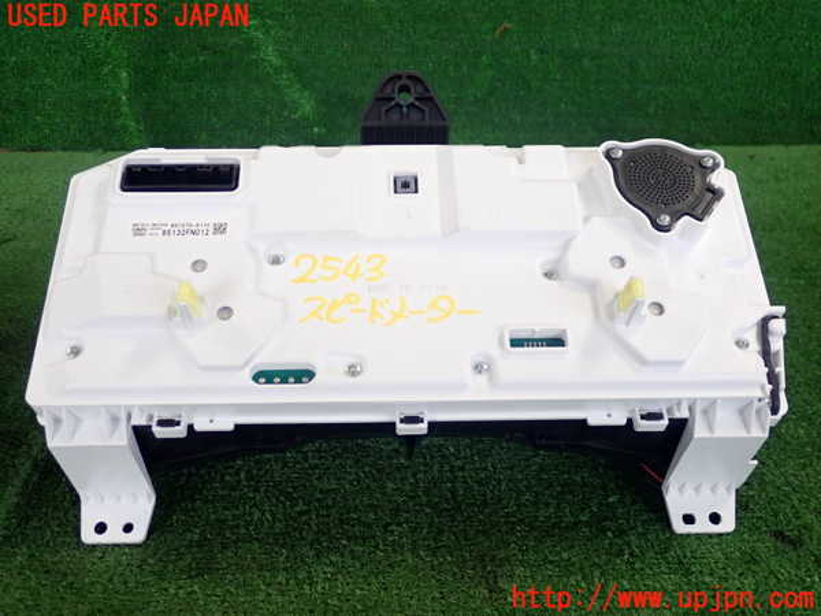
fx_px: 901
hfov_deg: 49.0
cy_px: 308
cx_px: 410
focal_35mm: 38
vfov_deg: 37.7
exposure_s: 1/40
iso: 200
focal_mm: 6.86
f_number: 2.7
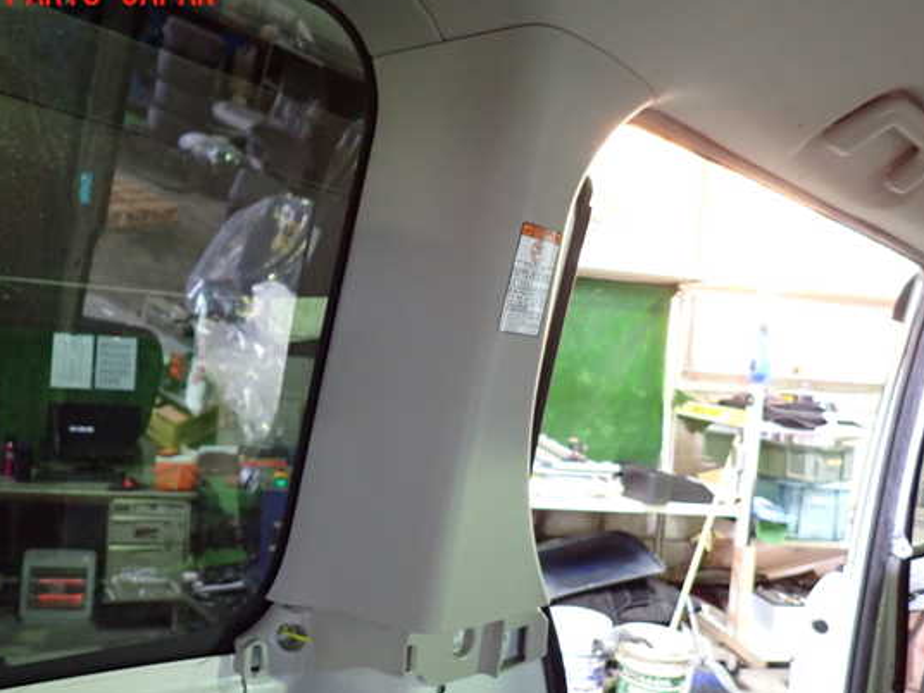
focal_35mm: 28
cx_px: 419
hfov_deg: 63.3
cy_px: 360
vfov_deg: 49.7
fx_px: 747
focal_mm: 4.5
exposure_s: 1/15
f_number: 2
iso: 800
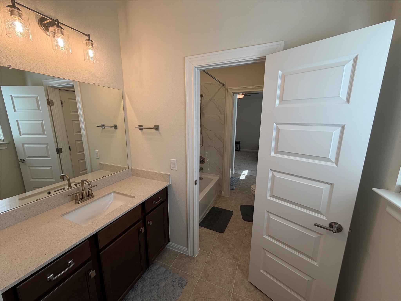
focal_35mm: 14
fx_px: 162
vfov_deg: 85.7
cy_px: 150
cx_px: 200
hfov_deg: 102.1
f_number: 2.2
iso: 64
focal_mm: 2.22
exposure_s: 1/120
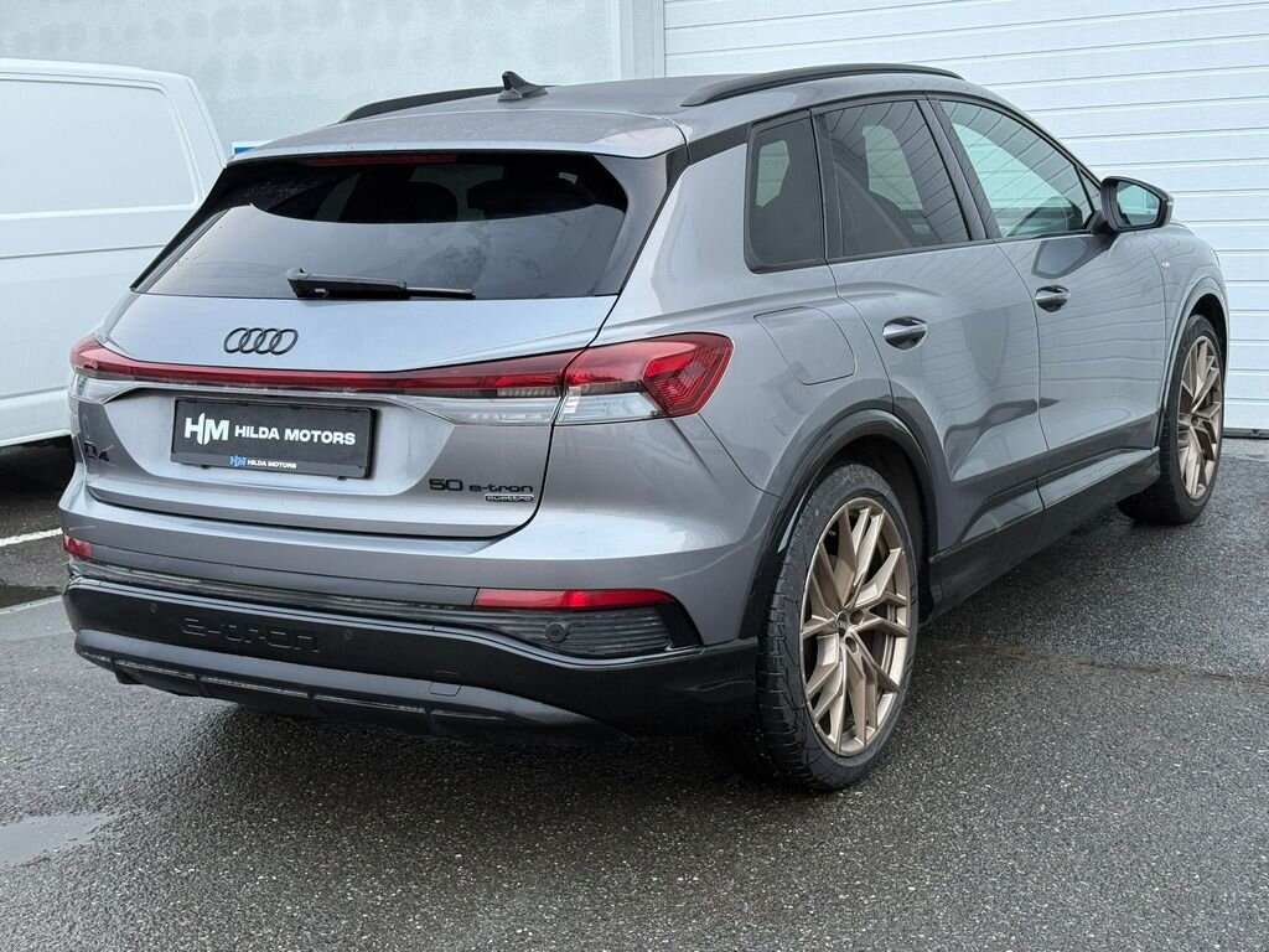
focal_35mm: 48
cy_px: 476
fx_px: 1760
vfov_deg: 30.3
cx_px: 634
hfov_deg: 39.7
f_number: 1.78
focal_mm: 6.76
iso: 100
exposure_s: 1/116
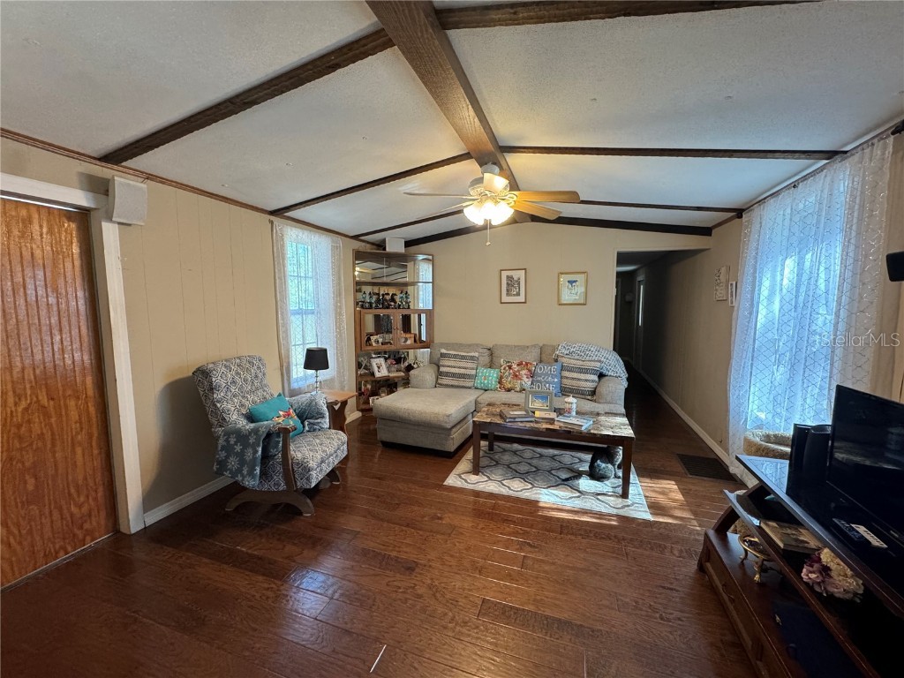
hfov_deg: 102.1
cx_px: 452
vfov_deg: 85.7
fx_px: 366
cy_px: 339
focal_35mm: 14
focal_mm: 2.22
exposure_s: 1/120
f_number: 2.2
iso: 250
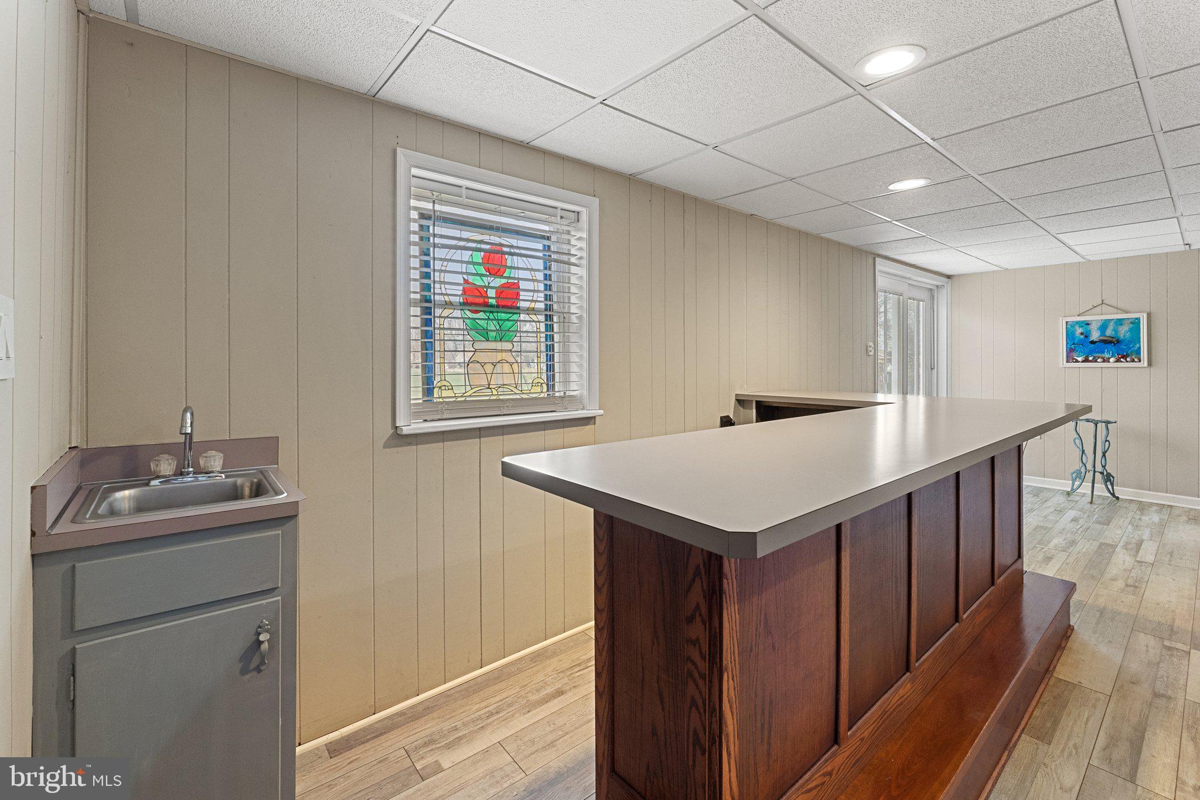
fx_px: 500
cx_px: 600
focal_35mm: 15
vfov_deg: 77.3
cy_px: 400
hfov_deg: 100.4
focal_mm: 10
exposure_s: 1/2
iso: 800
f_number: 8
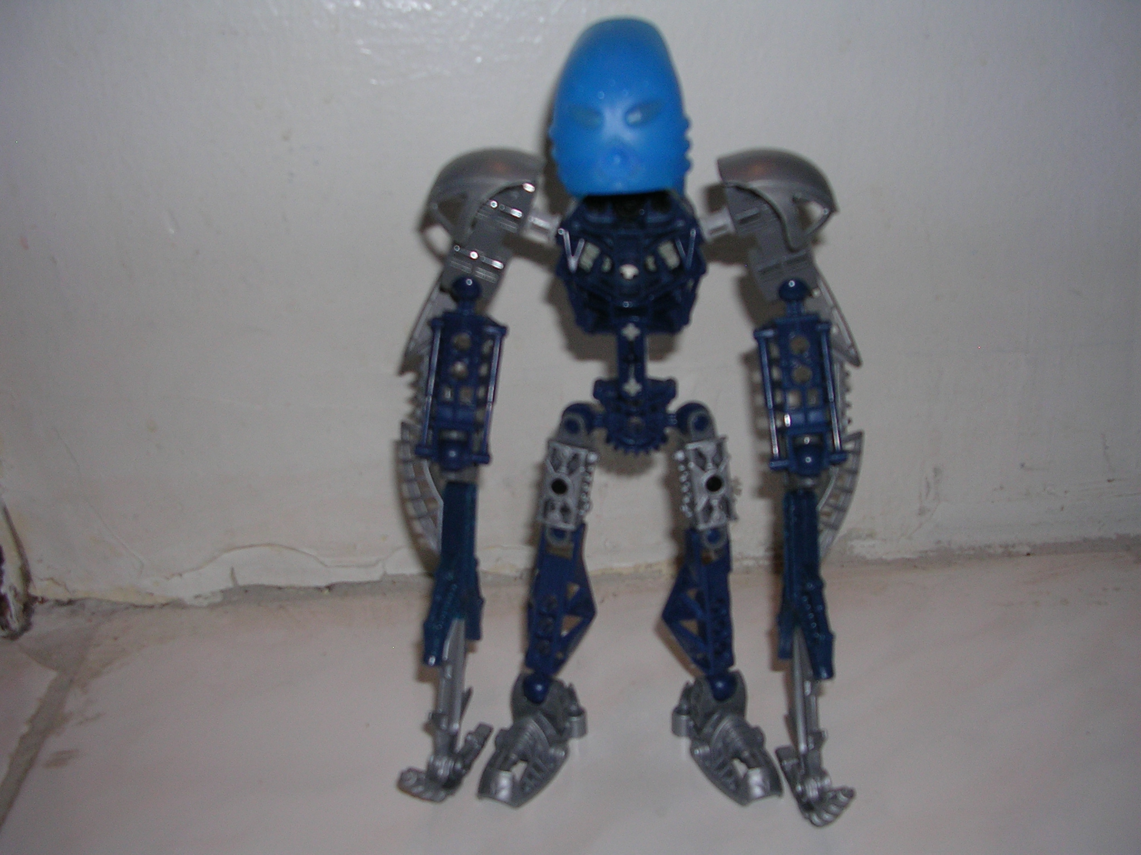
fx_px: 1253
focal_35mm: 38
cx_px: 570
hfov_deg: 49.0
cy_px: 428
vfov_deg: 37.7
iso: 50
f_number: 2.8
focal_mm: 5.8
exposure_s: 1/60.1
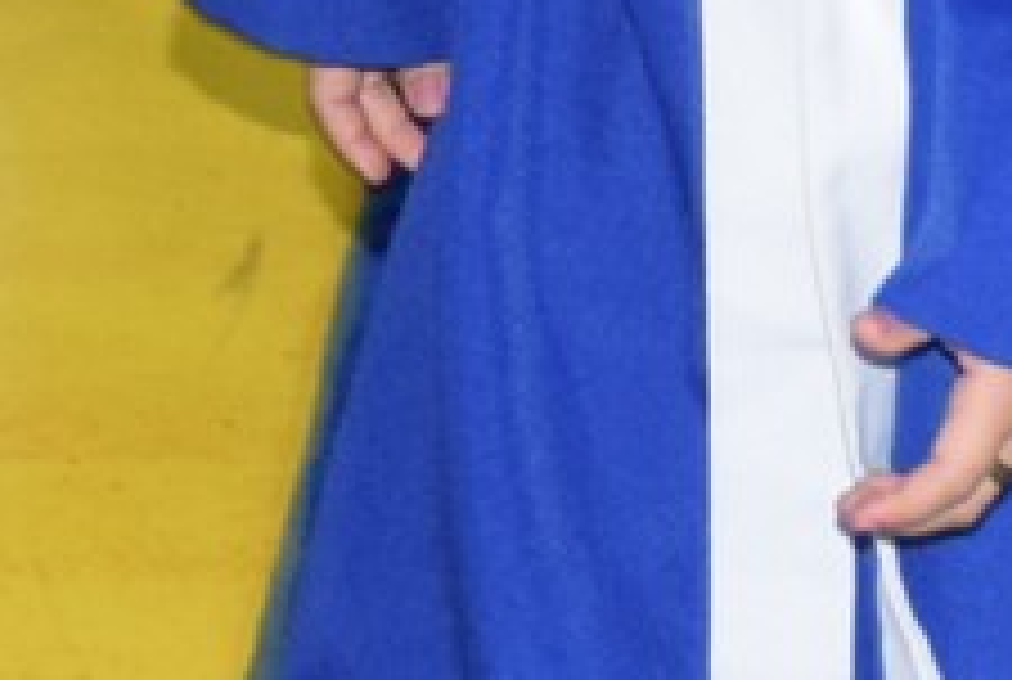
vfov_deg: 4.5
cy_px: -1229
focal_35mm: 299
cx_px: 717
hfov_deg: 6.9
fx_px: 8421
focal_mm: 25
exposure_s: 1/60
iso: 1000
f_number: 3.8
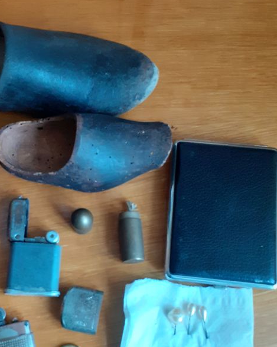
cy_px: 233
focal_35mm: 45
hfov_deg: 33.3
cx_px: 101
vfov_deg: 40.6
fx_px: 461
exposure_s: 1/50
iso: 250
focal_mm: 3.6
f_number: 1.9
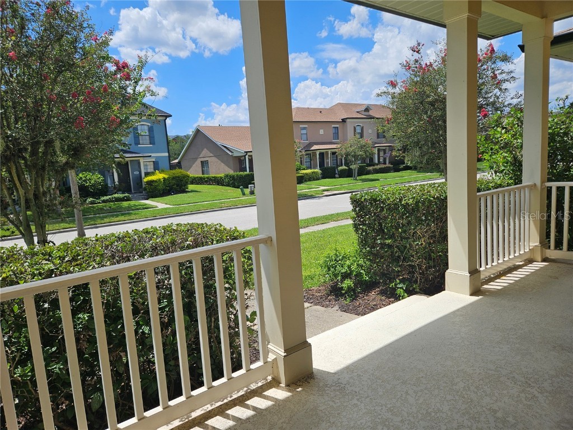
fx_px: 381
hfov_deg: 73.9
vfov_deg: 58.9
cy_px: 215
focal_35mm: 23
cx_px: 286
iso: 25
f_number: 1.8
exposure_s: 1/2503
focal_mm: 5.4
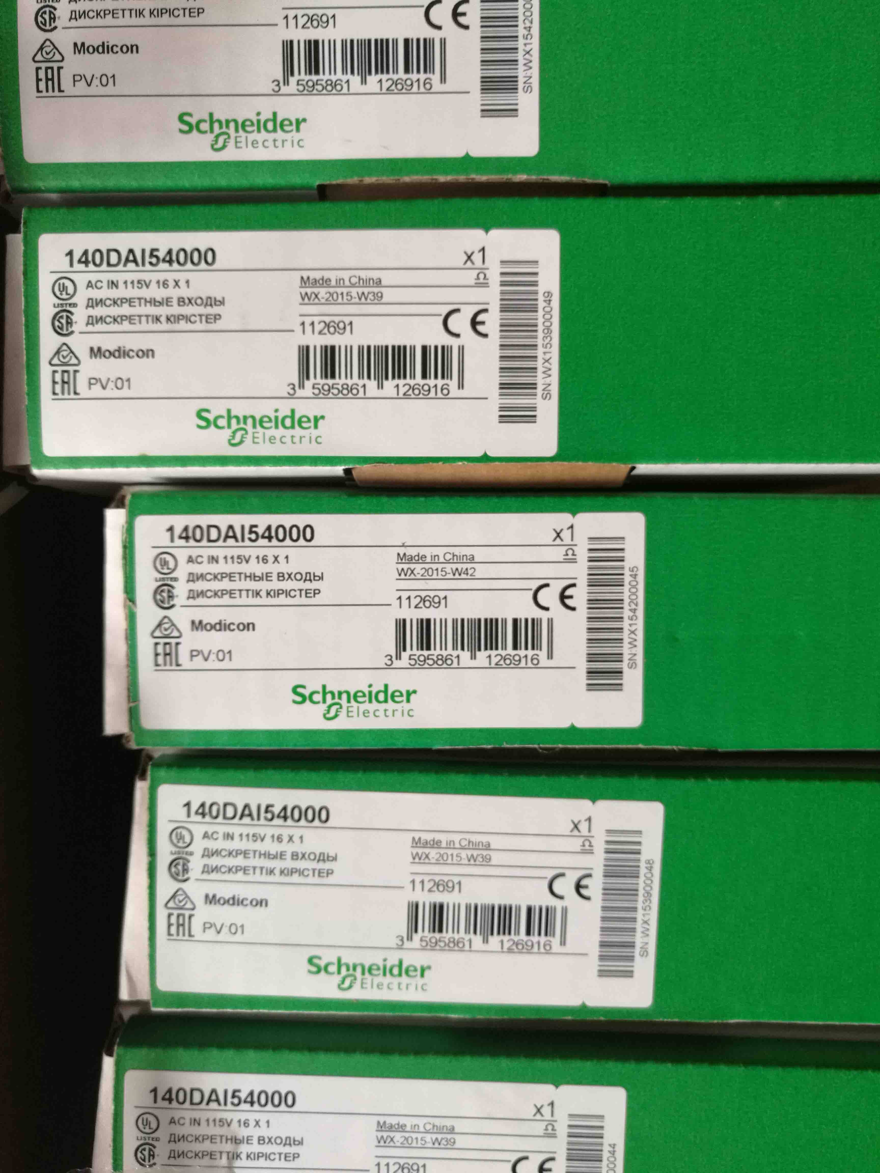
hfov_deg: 51.4
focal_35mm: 27
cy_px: 586
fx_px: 915
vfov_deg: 65.3
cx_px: 440
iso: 125
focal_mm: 4.04
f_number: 2
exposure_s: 1/33.3
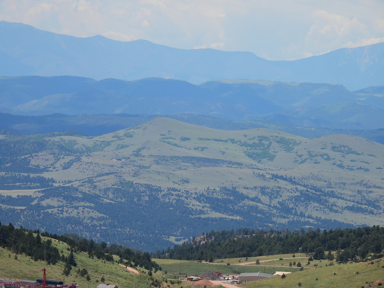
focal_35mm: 350
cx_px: 192
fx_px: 3883
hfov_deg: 5.7
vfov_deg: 4.2
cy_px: 144
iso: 100
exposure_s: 1/800
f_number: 5
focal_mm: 62.5
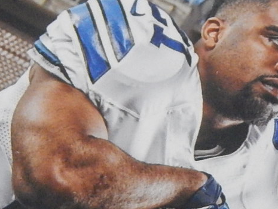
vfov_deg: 3.3
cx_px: 140
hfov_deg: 4.4
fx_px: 3623
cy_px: 122
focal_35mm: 451
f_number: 4.8
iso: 800
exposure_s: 1/15
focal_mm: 23.4
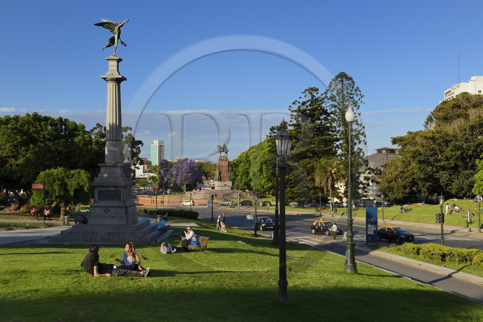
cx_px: 242
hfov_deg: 50.7
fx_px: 510
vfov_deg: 35.0
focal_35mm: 38
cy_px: 161
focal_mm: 38
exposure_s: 1/160
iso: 200
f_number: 16
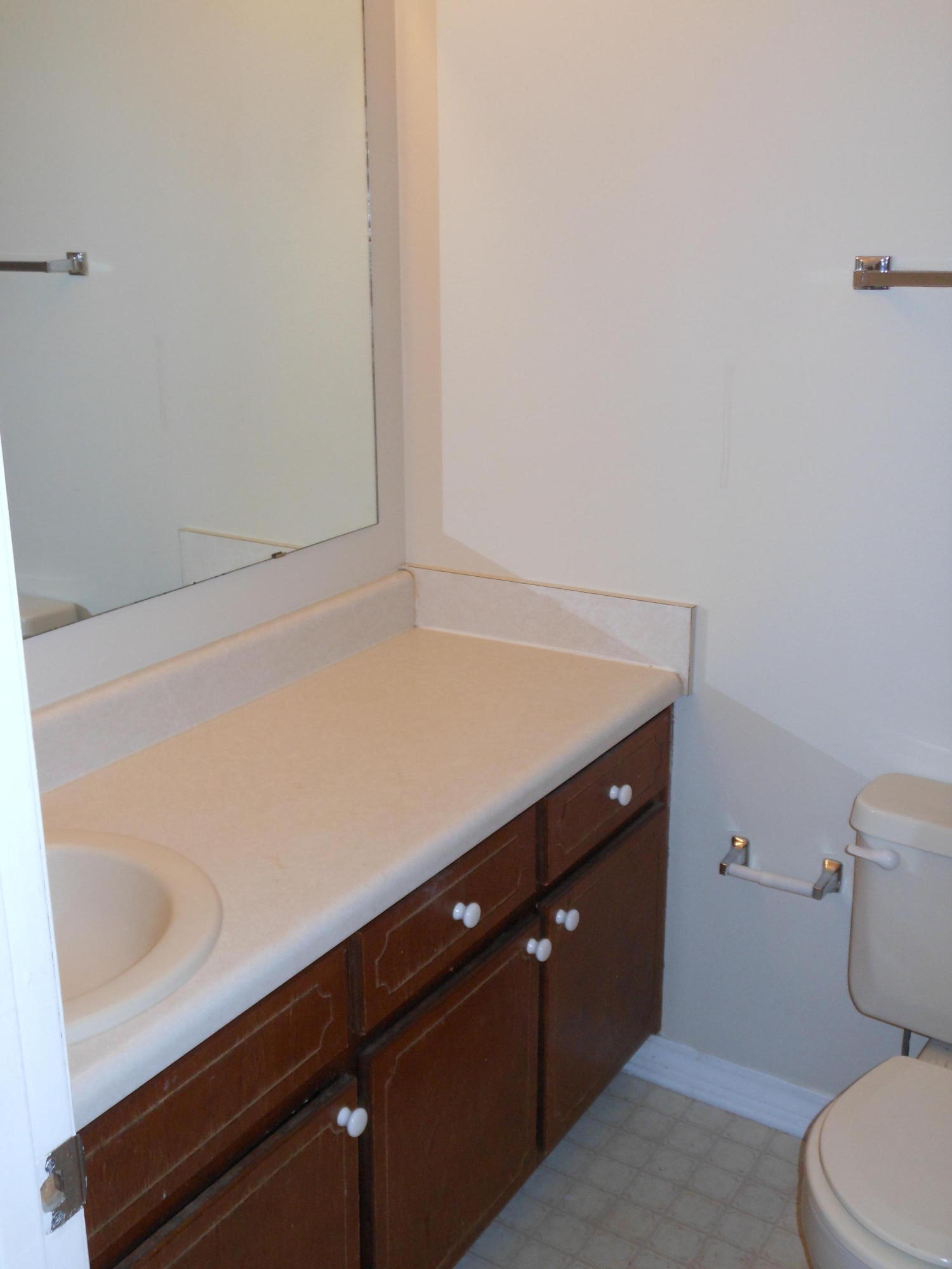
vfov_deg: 49.0
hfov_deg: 37.7
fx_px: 1393
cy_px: 634
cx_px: 476
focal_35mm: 38
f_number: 3.6
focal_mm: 6.8
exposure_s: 1/30
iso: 200
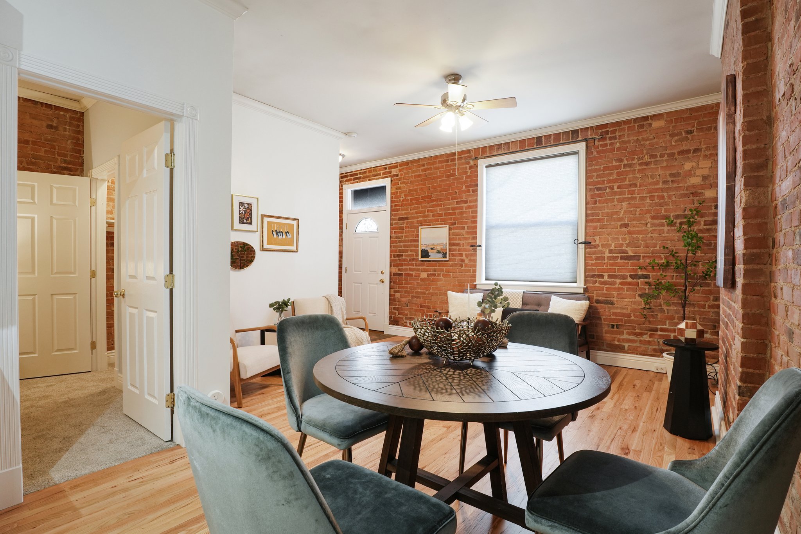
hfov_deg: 95.0
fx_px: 367
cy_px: 267
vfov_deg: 72.0
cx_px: 400
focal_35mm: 16
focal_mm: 11
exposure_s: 1/15
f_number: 8
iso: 400
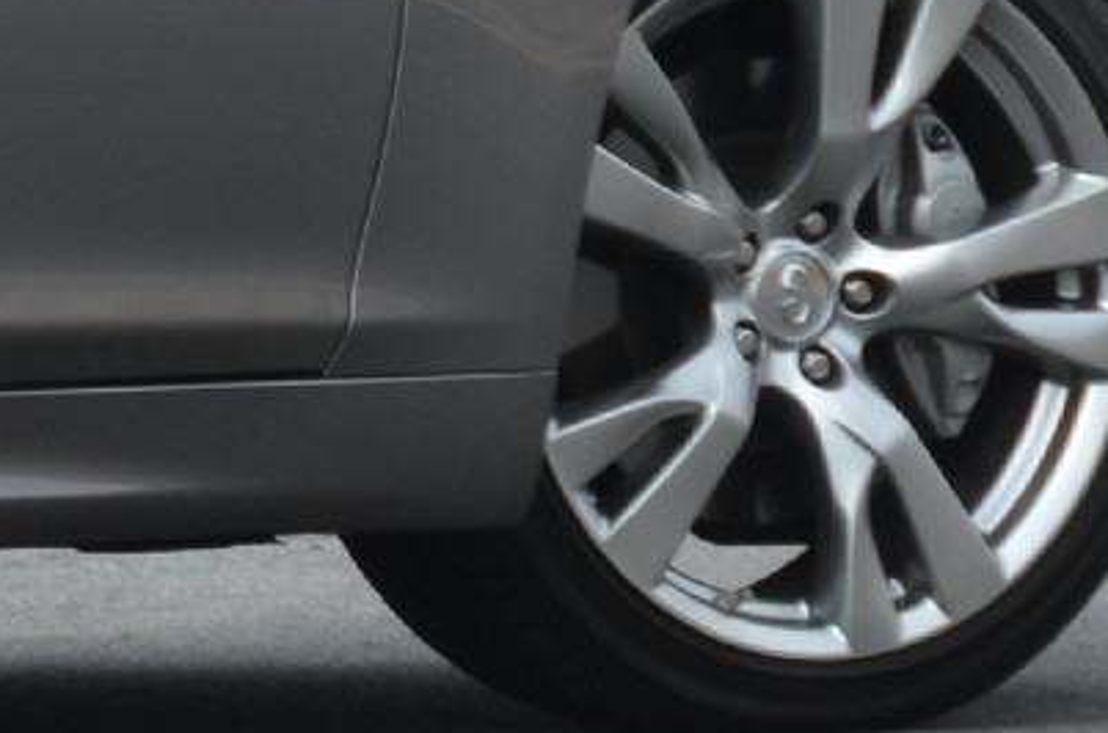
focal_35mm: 886
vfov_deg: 1.5
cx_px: -1505
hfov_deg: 2.3
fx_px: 27208
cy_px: -535
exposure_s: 1/250
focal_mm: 95
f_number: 8
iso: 140
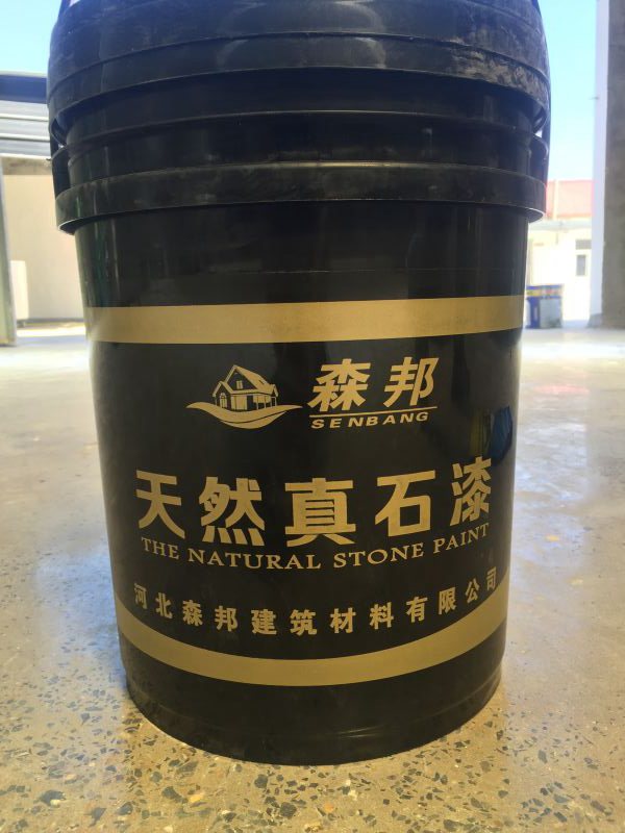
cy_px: 416
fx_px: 698
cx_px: 312
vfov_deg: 61.7
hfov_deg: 48.2
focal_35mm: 29
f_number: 2.2
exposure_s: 1/118
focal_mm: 4.15
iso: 32
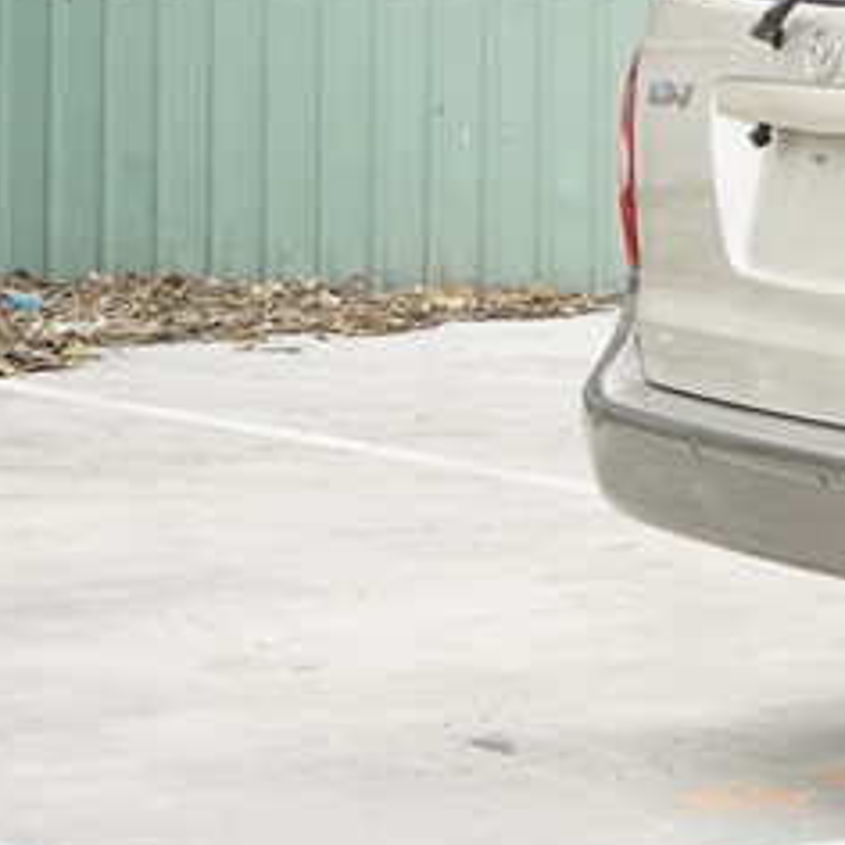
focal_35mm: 173
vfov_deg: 10.0
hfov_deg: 9.3
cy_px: -2
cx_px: 1819
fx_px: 4778
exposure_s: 1/60
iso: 100
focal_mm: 47
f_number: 5.6
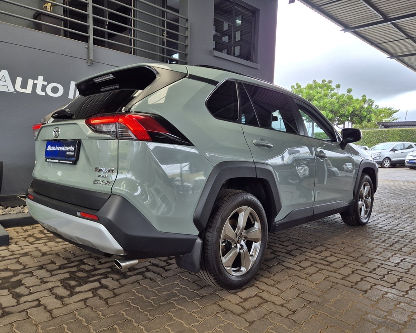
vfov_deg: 56.8
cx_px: 199
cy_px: 173
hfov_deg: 68.1
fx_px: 308
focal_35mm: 25
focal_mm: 5.4
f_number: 1.8
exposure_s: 1/180
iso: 32
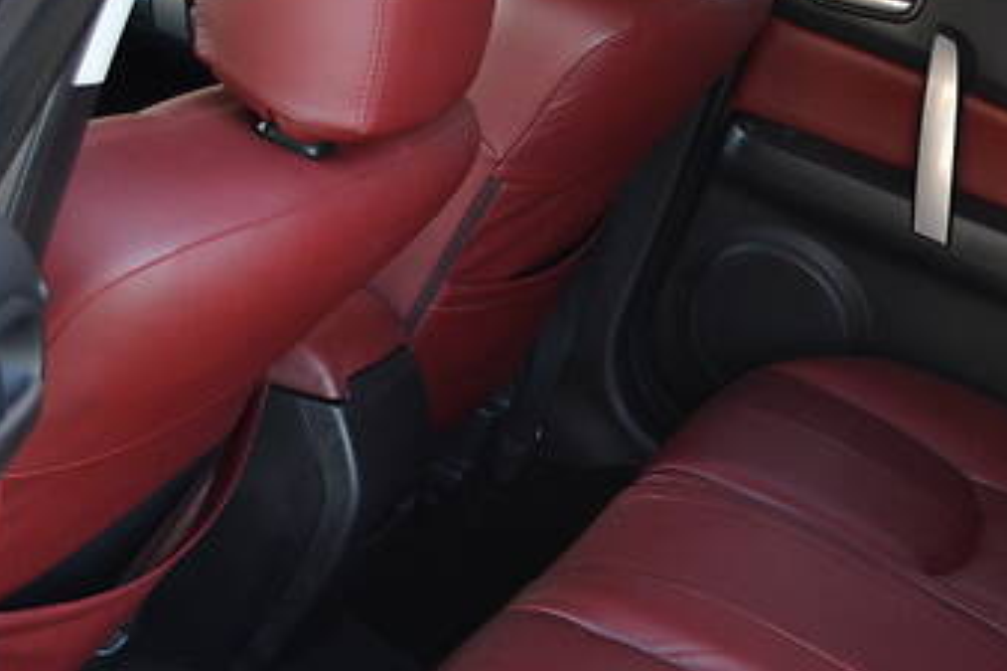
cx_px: 938
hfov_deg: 27.3
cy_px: 559
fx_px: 1985
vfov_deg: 18.9
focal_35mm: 71
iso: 400
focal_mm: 20
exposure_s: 1/80
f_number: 4.5
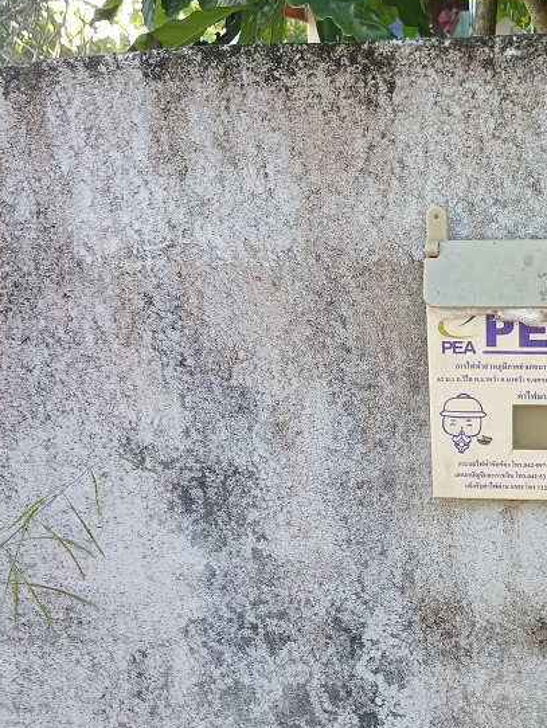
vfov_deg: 40.2
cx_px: 460
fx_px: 989
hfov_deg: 30.0
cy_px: 446
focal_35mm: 47
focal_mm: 3.98
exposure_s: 1/50
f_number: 1.8
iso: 25
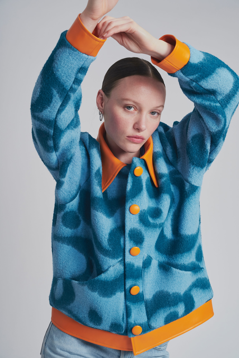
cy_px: 179
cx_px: 120
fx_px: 696
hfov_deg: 19.5
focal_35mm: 70
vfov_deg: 28.8
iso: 400
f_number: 10
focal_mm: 70
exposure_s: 1/160
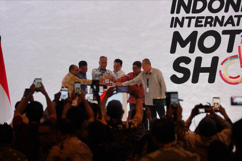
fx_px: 1345
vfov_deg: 6.9
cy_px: 80
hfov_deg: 10.3
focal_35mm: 200
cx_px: 121
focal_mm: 200
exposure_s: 1/160
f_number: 5.6
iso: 1250
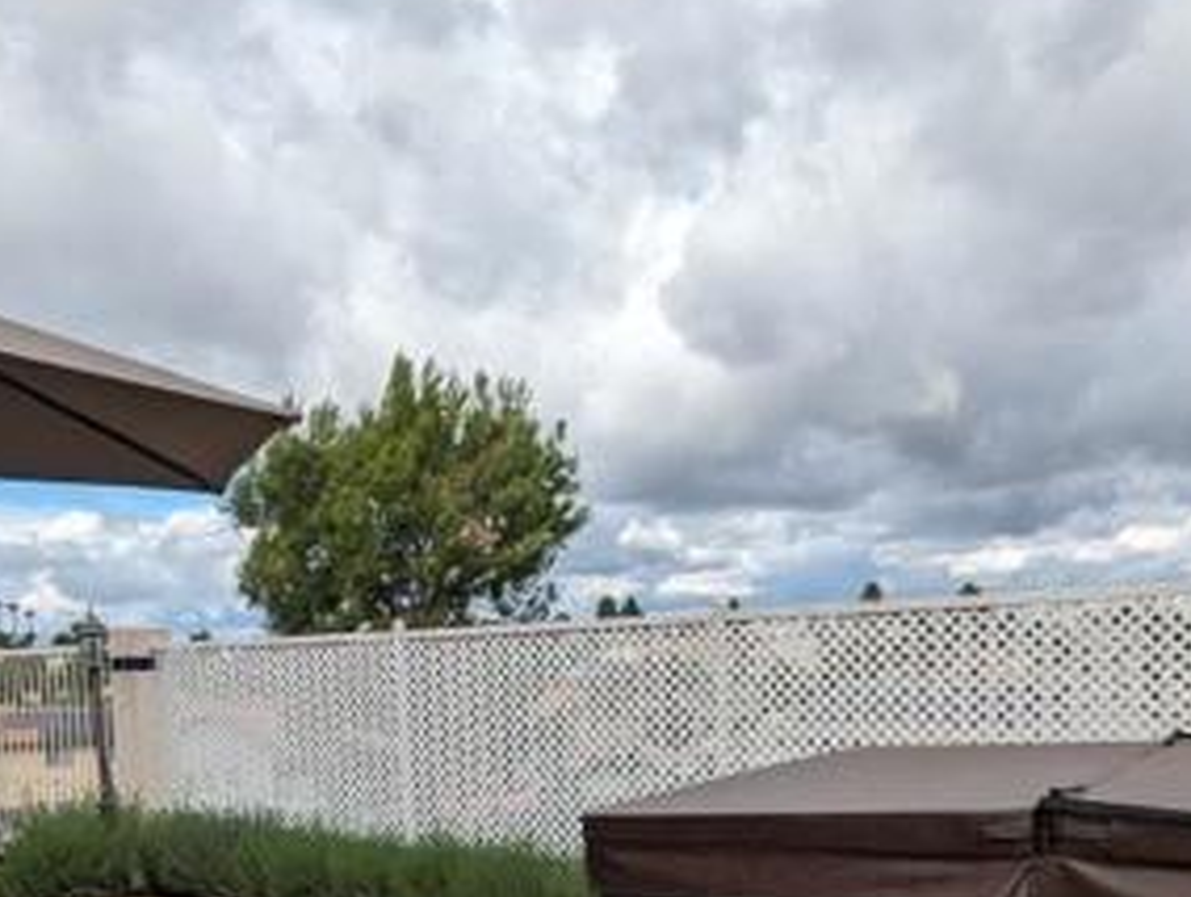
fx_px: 1241
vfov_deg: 37.1
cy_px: 817
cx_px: 575
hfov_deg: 51.3
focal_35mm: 36
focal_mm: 2.35
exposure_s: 1/1174
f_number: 2.2
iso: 48
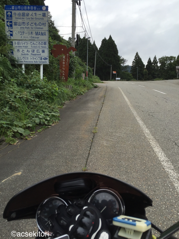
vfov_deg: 61.7
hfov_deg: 48.2
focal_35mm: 29
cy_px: 120
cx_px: 90
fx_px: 200
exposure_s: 1/920
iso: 32
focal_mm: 4.15
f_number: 2.2
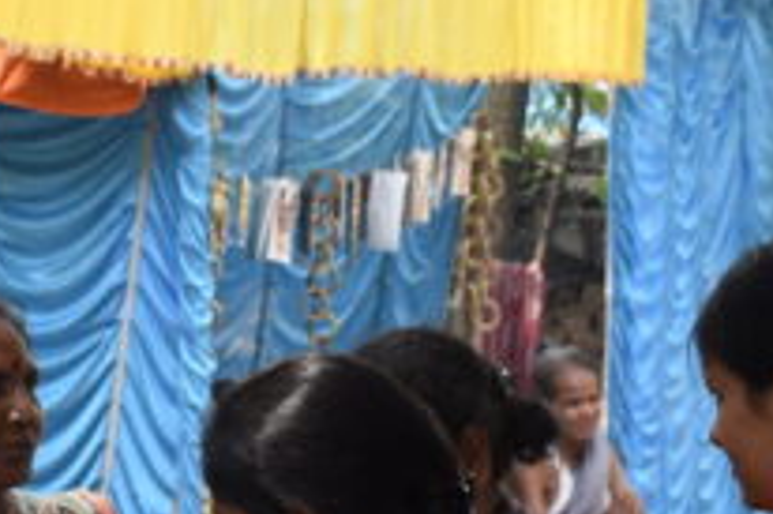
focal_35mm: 224
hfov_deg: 9.1
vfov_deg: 6.1
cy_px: 490
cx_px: -53
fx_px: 4806
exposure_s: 1/400
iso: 400
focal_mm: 30
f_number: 4.5
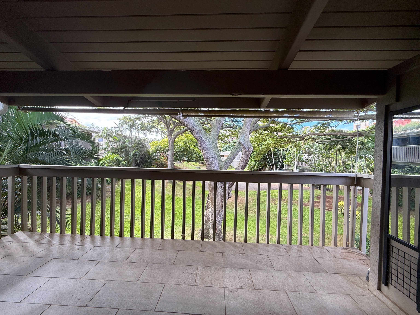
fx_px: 170
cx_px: 210
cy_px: 158
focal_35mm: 14
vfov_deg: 85.7
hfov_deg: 102.1
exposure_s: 1/174
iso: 64
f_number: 2.2
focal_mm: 2.22
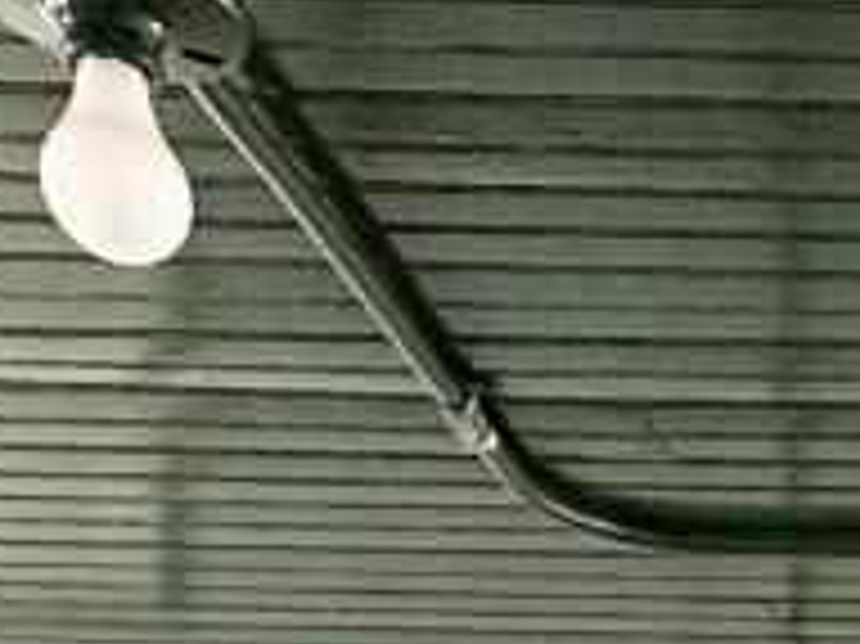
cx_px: 1517
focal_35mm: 94
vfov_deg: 12.3
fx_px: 2334
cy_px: 1572
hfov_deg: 17.3
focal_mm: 2.22
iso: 64
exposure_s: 1/241
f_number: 2.2
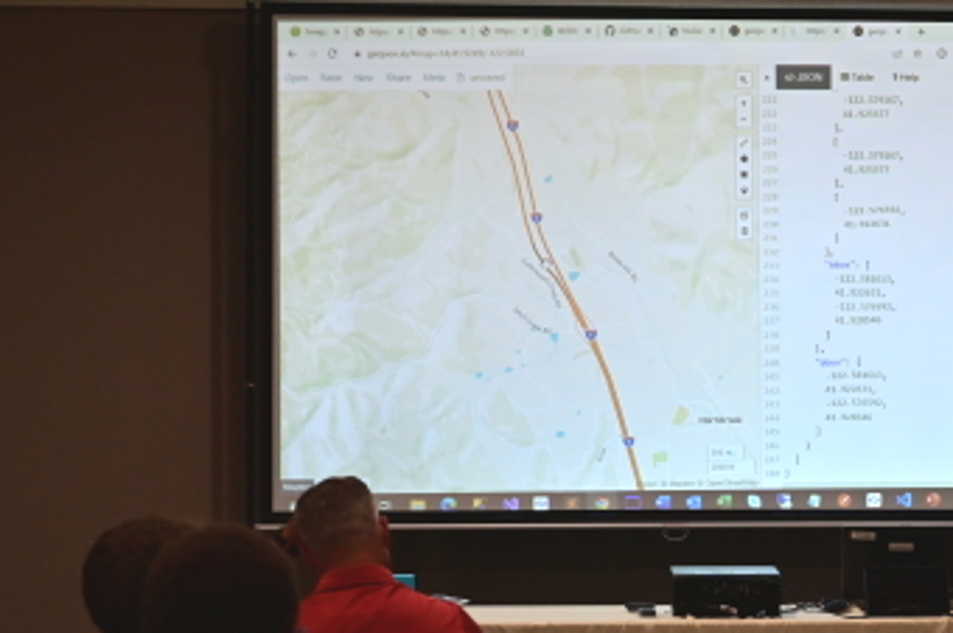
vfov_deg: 9.6
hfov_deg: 14.3
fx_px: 3755
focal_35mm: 142
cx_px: 846
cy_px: 357
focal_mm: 70
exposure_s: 1/80
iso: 450
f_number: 4
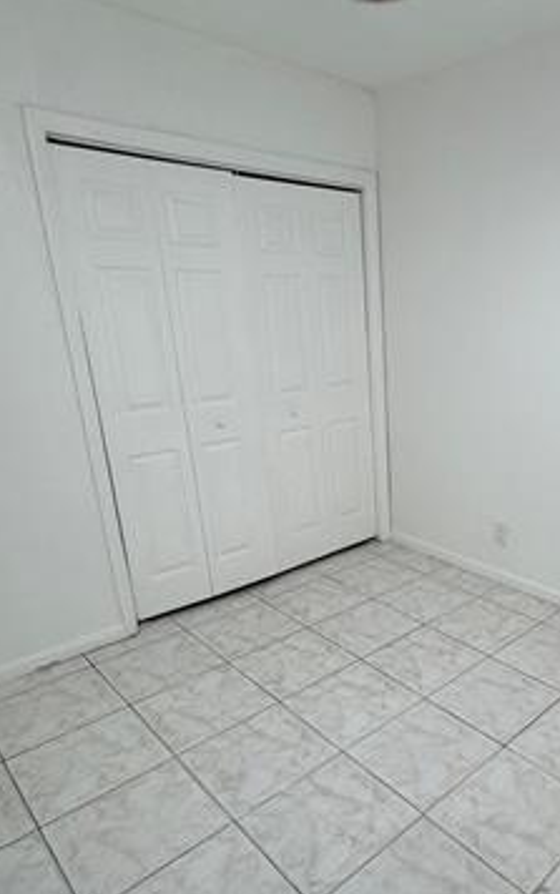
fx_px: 609
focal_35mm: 25
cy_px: 502
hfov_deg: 46.2
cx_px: 465
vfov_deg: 72.2
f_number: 2.2
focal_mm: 2.22
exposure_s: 1/120
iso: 160
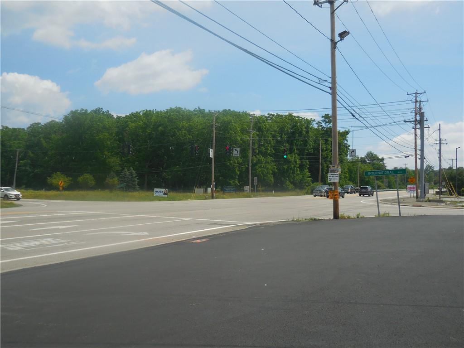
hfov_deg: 55.4
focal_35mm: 33
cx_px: 232
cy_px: 174
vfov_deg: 42.9
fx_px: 442
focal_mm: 5.9
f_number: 7.4
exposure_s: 1/500
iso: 125
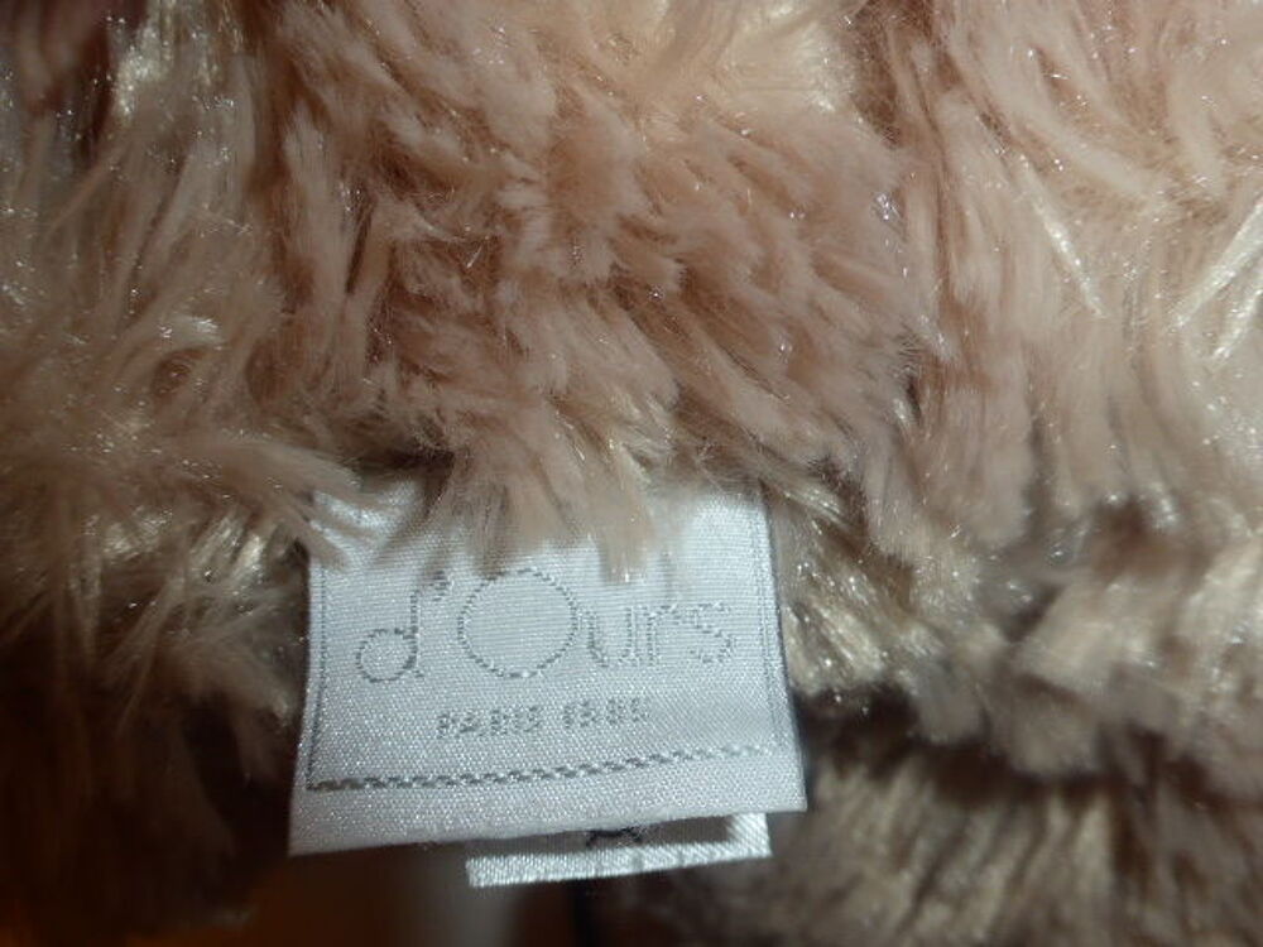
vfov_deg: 40.7
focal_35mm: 35
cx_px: 632
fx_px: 1277
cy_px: 474
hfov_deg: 52.6
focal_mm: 6.1
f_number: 3.7
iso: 100
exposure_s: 1/60
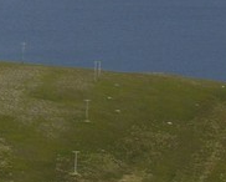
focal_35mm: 1011
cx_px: -572
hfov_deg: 1.9
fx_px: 6770
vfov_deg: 1.5
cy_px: -446
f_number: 4.5
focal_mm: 82
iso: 100
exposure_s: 1/1600
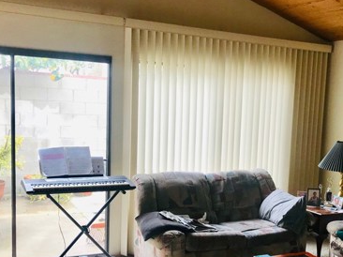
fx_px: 485
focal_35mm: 49
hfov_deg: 38.2
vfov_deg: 29.4
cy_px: 174
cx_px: 244
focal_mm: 3.99
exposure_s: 1/60
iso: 25
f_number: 1.8
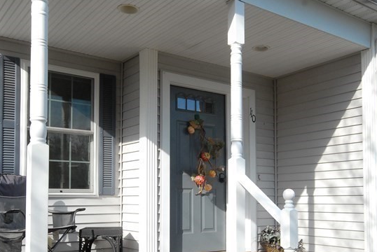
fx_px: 419
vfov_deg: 33.0
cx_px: 217
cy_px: 180
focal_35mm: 40
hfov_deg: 48.2
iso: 400
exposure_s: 1/125
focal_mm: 14
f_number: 13
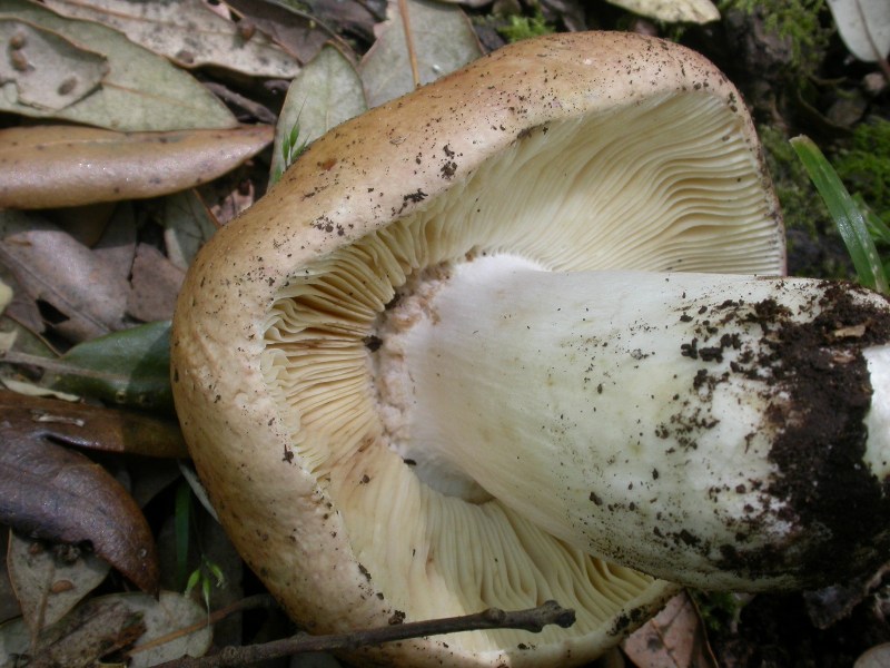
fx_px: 1723
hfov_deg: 29.0
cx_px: 445
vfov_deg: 21.9
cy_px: 334
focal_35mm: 67
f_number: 7.4
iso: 100
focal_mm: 14
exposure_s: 1/9.1
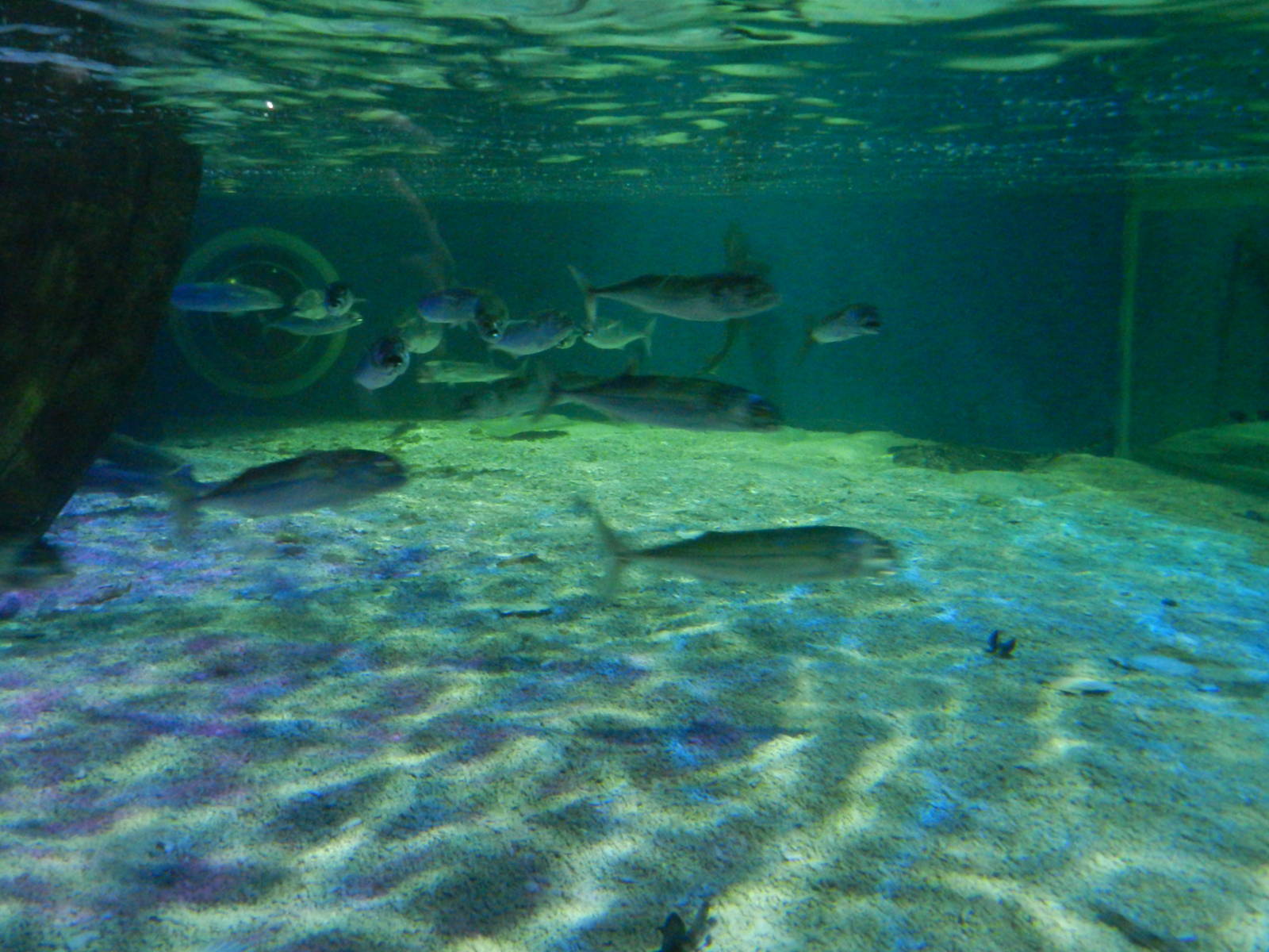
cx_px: 634
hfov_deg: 56.8
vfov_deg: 44.2
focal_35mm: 32
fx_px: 1173
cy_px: 476
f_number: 3.7
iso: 360
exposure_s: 1/15
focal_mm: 5.6
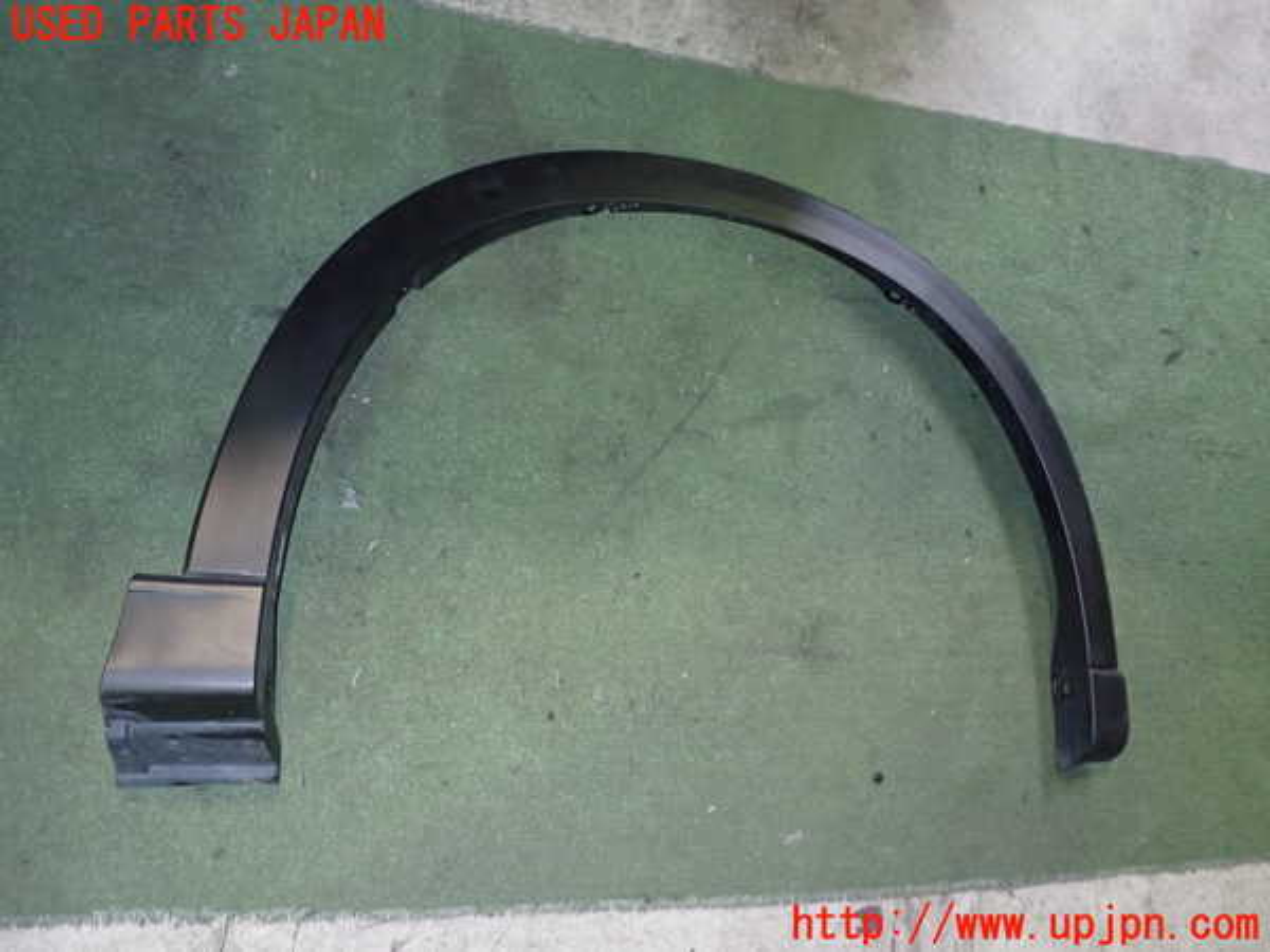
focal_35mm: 30
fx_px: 1101
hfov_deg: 60.0
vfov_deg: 46.8
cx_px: 635
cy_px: 476
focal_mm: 5.4
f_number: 2.3
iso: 320
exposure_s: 1/30
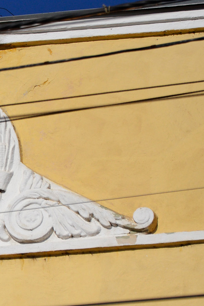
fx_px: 2829
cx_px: -71
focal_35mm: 333
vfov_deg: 6.2
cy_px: 134
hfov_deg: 4.1
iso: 400
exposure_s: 1/4000
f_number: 5.6
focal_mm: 105
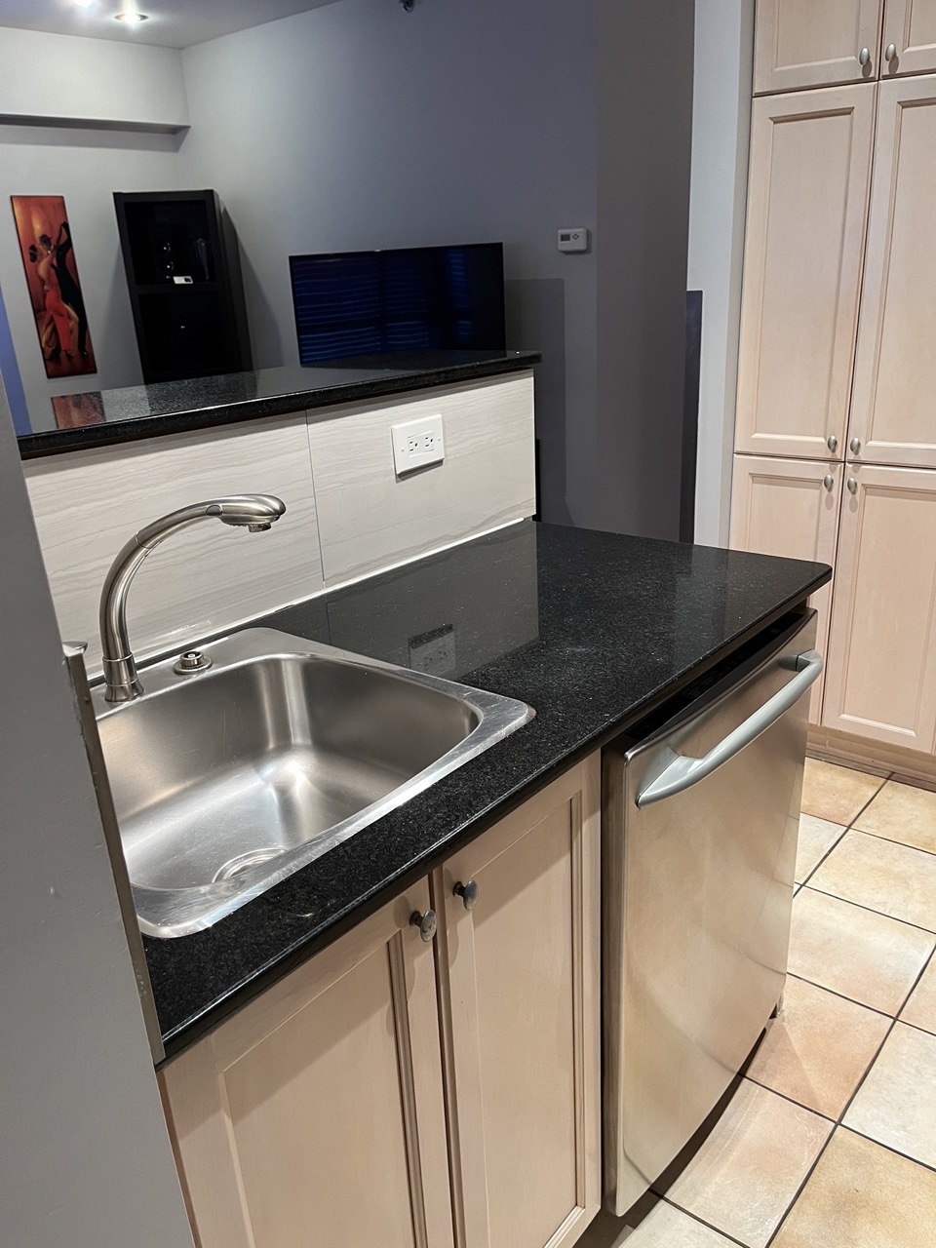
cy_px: 624
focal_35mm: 26
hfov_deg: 53.1
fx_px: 937
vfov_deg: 67.3
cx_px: 468
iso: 160
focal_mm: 5.1
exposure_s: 1/60
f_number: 1.6
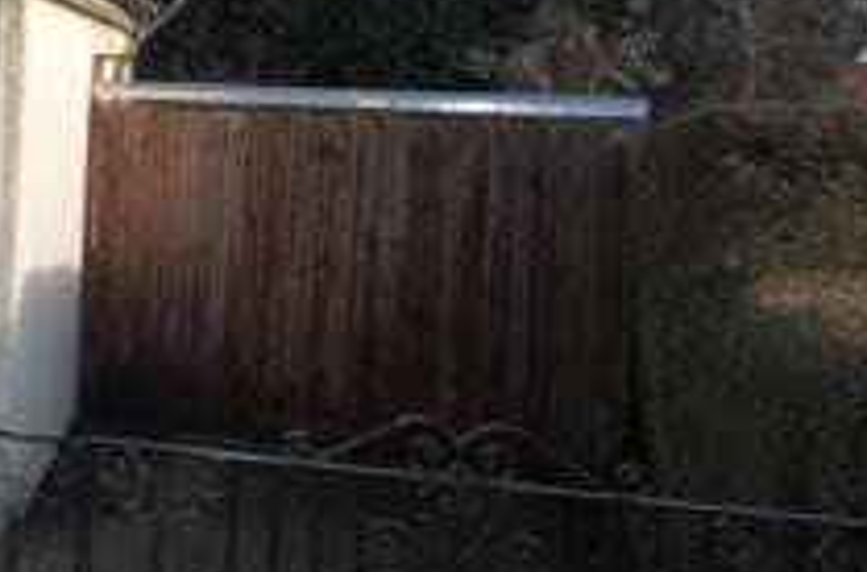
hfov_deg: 23.6
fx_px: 1585
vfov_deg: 20.2
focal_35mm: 66
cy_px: 106
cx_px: -473
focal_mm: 14
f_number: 13
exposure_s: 1/500
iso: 1600
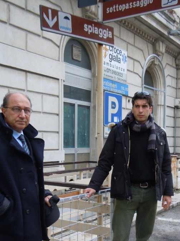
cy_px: 161
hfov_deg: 31.4
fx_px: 319
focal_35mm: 46
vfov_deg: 40.7
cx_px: 109
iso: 125
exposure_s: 1/125
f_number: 3.5
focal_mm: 5.4
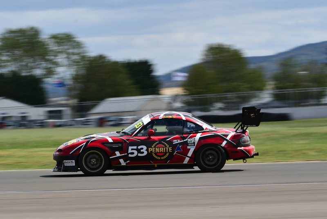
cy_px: 110
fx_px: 2726
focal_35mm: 300
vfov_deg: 4.6
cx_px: 164
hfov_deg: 6.9
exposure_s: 1/200
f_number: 10
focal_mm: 200
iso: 100
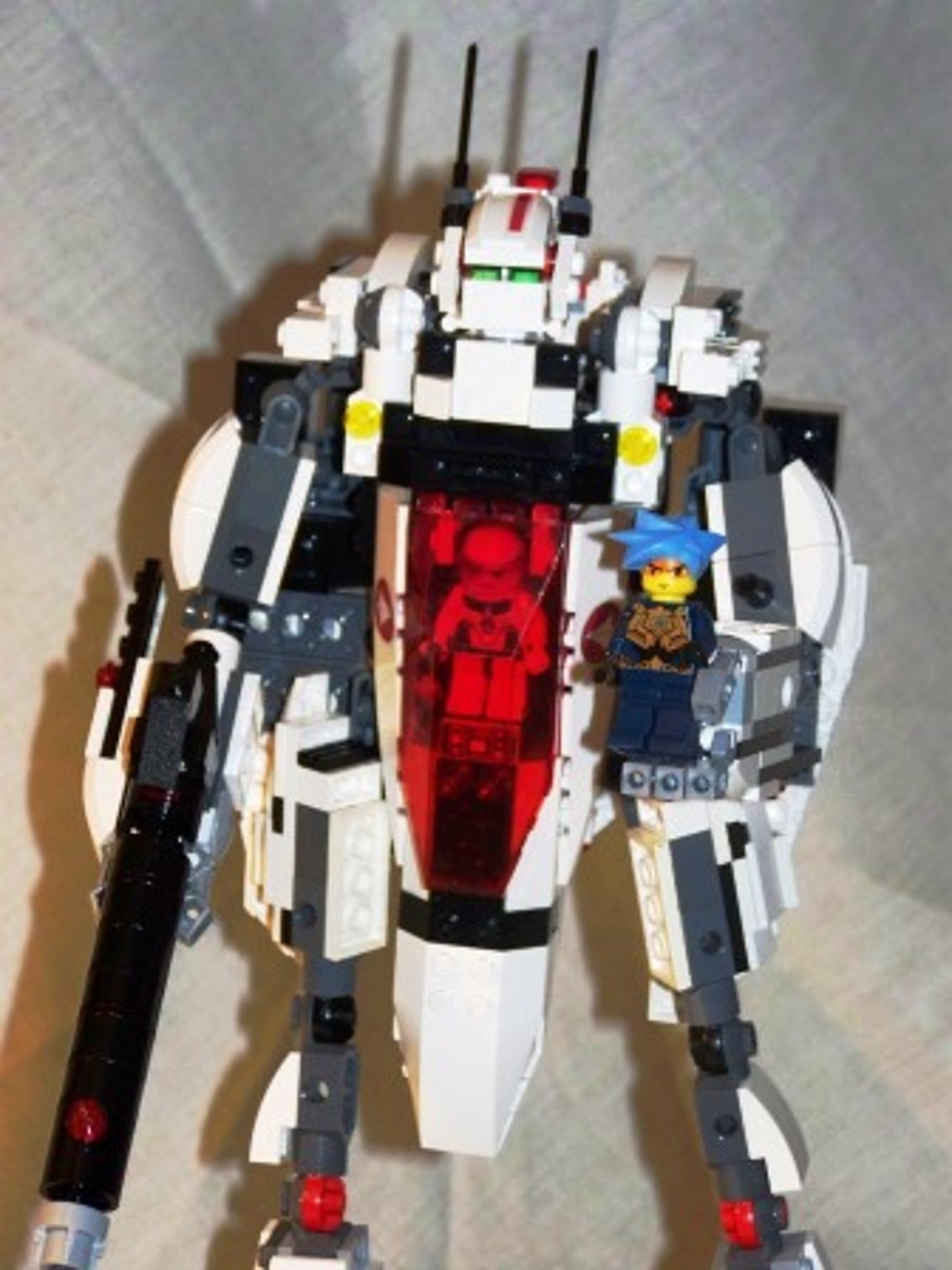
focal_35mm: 111
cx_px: 476
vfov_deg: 17.7
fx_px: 4070
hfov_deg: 13.3
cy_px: 635
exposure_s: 1/50
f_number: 3.2
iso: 250
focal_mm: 18.5
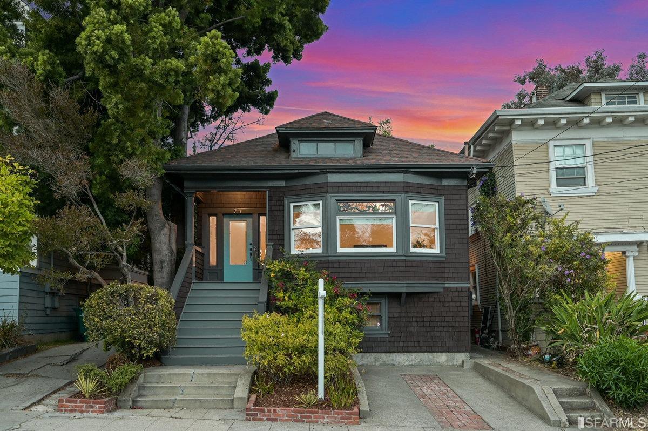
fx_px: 540
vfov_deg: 43.5
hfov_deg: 62.0
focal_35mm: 30
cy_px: 216
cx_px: 324
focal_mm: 30
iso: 400
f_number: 8
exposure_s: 1/8
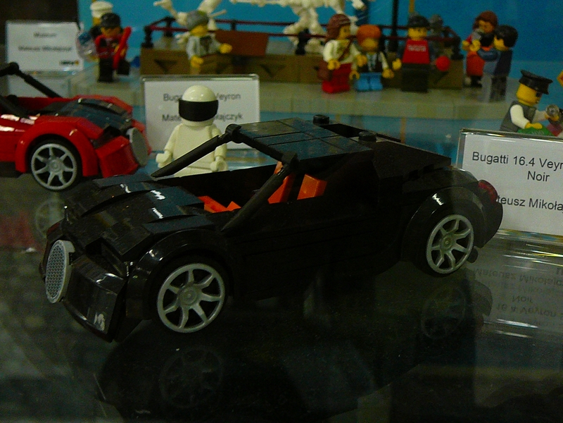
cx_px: 282
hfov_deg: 37.5
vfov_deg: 28.6
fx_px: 829
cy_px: 212
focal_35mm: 51
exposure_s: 1/8
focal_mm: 6.1
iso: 200
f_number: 3.1
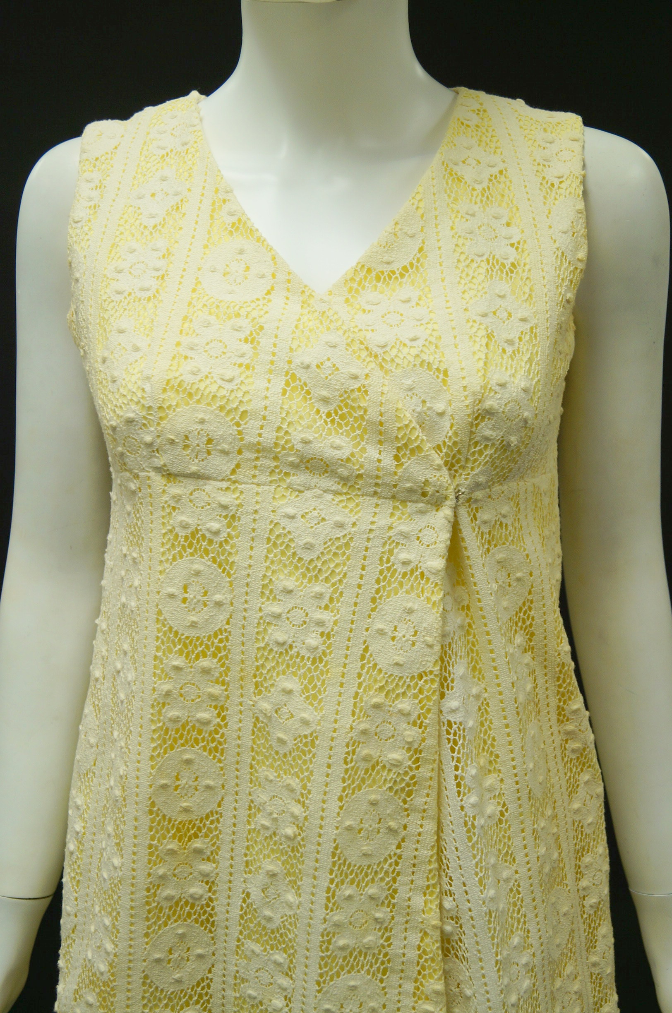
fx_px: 1264
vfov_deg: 43.7
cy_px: 506
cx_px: 336
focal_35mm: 45
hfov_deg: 29.8
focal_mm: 30
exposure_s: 1/60
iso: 250
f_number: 4.5
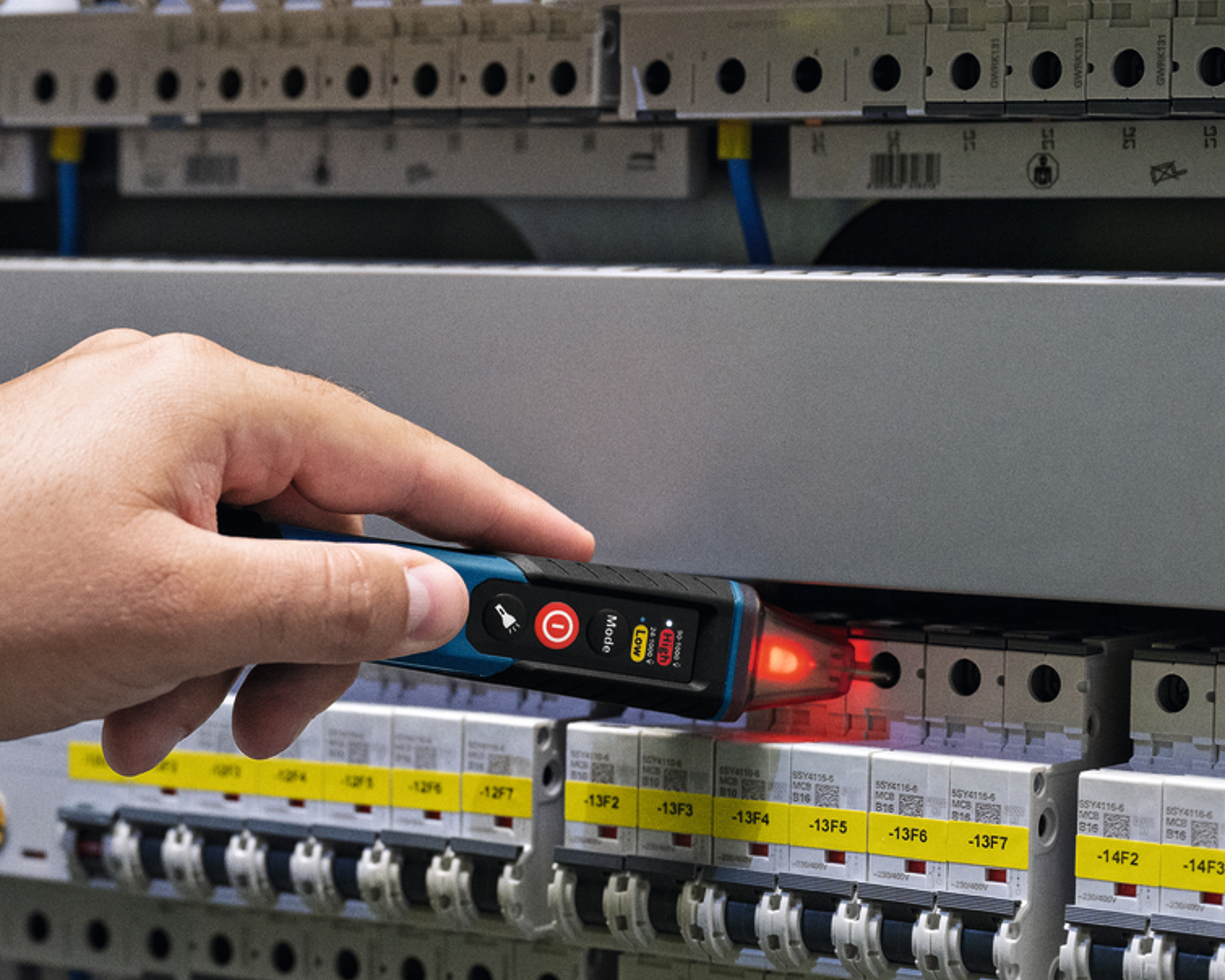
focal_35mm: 125
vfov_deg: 12.3
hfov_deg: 15.3
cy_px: 495
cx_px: 337
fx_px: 4532
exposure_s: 1/60
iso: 1600
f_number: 4.5
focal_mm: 67
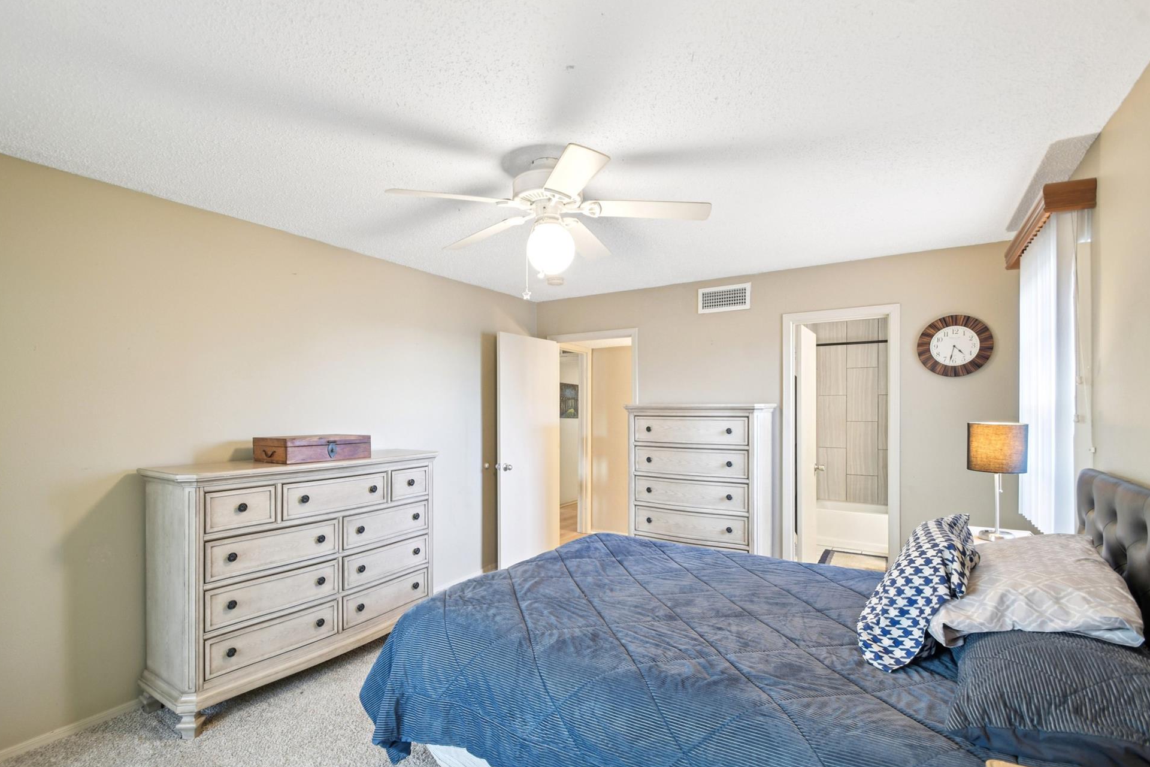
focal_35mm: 16
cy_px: 396
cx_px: 548
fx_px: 511
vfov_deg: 73.7
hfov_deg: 96.7
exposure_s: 1/4
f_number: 8
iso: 400
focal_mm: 10
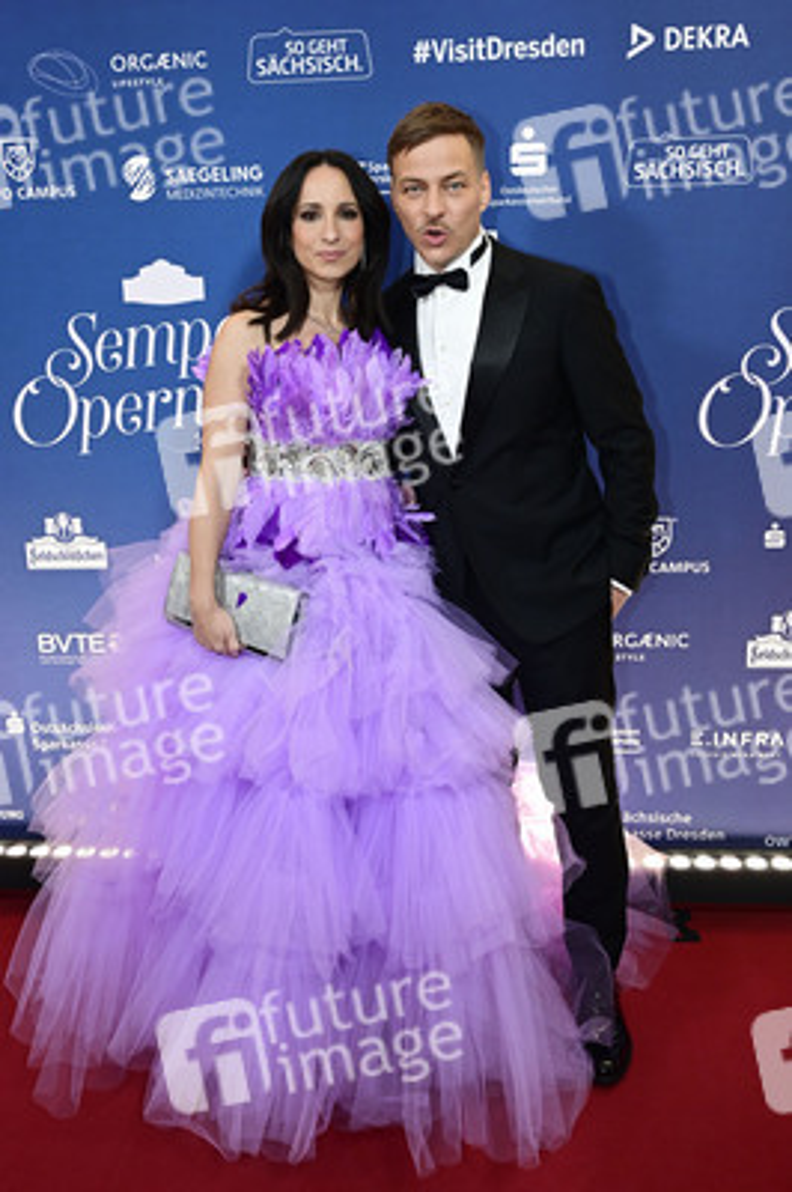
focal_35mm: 24
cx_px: 396
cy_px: 596
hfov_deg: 53.1
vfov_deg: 73.8
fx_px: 793
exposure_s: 1/200
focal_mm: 24
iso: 1250
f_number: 5.6
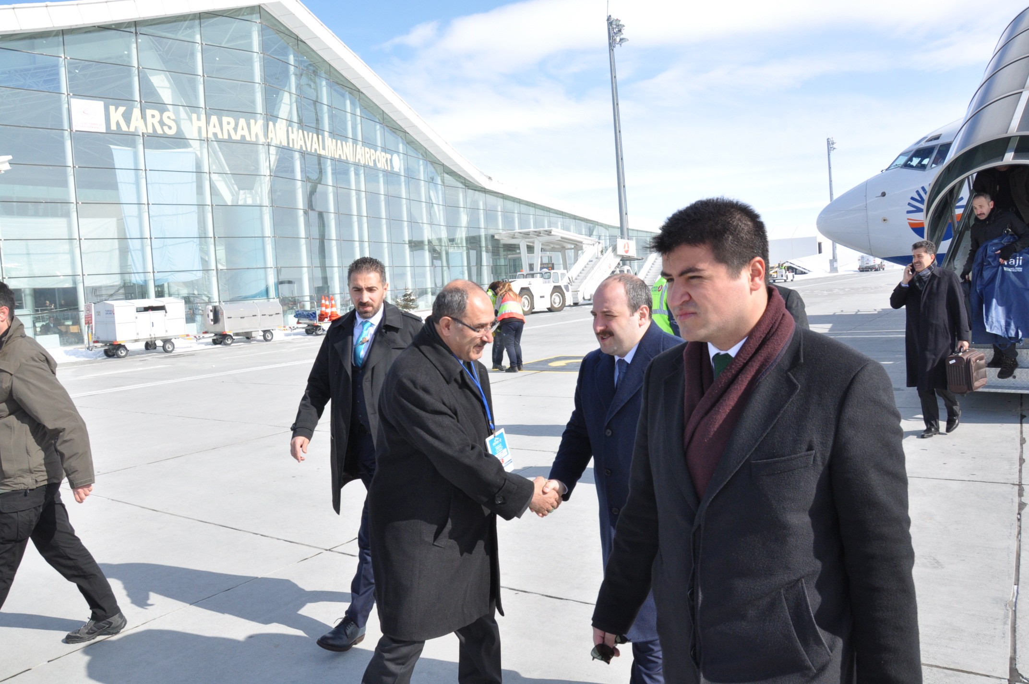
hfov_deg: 67.4
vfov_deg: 47.8
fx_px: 771
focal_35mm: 27
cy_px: 342
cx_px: 514
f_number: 13
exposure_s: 1/640
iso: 500
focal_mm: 18
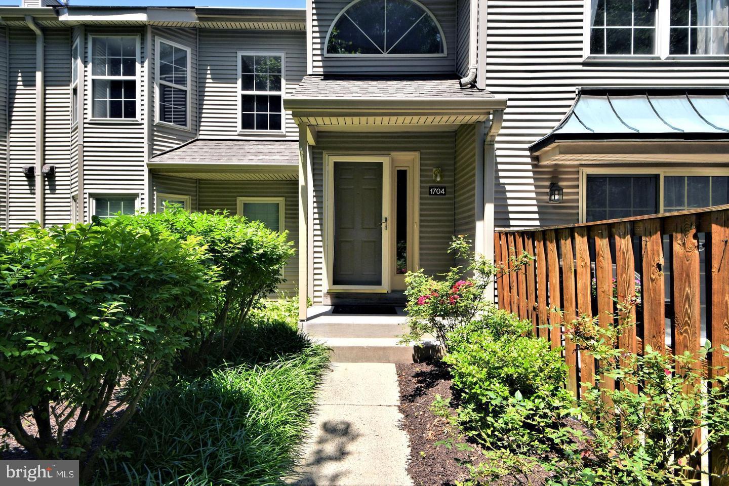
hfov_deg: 86.9
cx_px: 364
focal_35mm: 19
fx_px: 385
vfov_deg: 64.6
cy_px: 243
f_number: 13
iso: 250
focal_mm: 13
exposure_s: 1/250
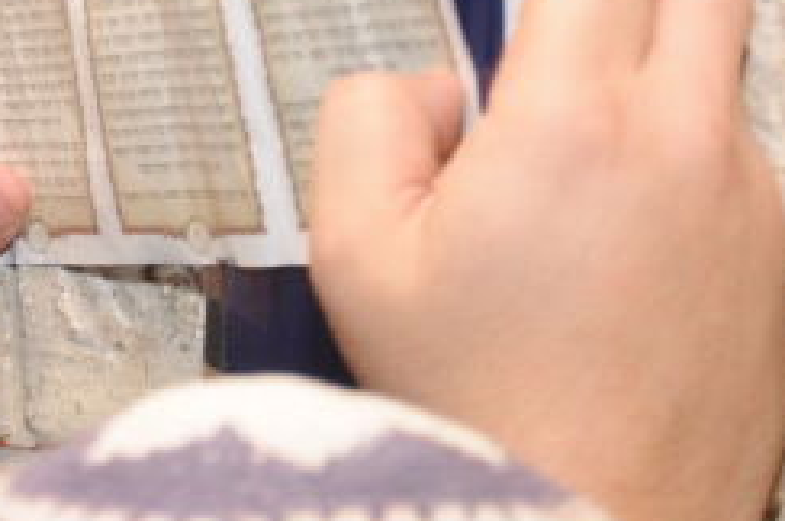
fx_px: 4793
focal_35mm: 220
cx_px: -196
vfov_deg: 6.2
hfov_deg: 9.2
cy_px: -267
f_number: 4.5
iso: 500
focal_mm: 35
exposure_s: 1/50
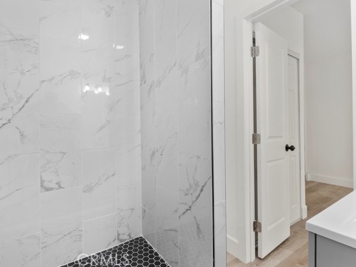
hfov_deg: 87.1
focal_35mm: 18
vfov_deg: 71.6
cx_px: 150
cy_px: 130
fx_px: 185
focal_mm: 16
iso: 400
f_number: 9
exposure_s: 1/8
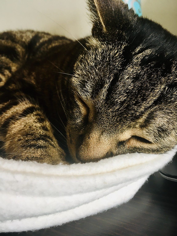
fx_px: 198
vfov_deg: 61.7
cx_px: 88
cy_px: 118
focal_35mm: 29
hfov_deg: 48.2
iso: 64
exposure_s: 1/30
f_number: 2.2
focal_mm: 4.15
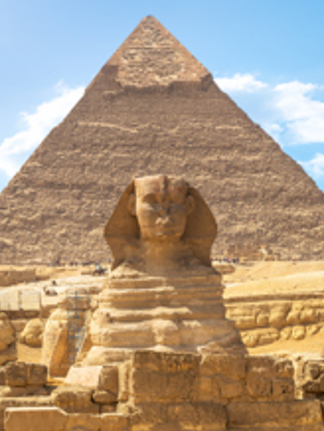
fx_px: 1669
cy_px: 212
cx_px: 161
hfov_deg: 11.1
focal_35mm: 134
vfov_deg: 14.7
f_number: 9
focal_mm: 70
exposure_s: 1/400
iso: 100
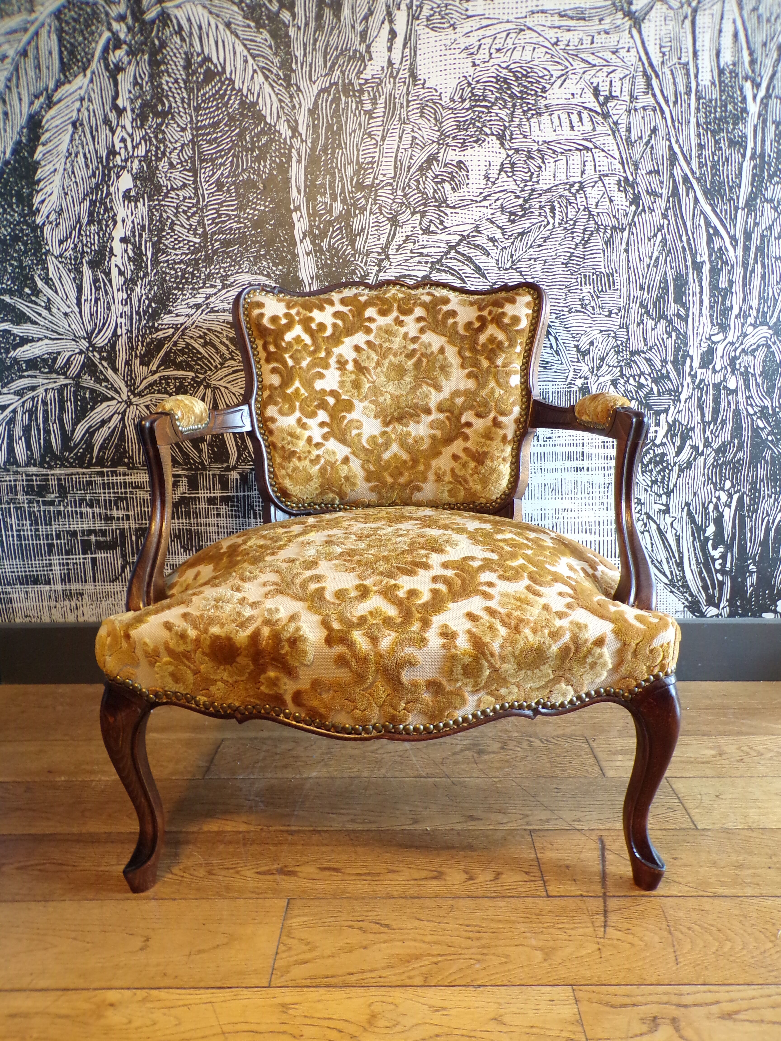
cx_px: 390
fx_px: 722
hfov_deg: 56.8
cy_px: 520
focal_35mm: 24
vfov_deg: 71.6
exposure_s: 1/17
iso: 212
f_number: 3
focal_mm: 4.3
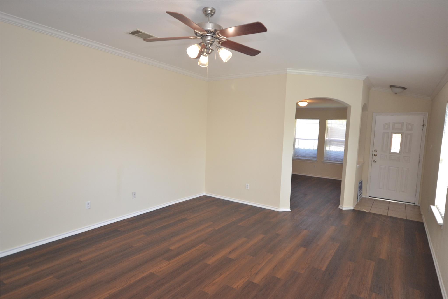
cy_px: 150
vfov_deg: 59.5
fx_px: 261
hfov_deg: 81.2
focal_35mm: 21
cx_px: 224
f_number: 4.8
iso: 640
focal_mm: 14
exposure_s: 1/60
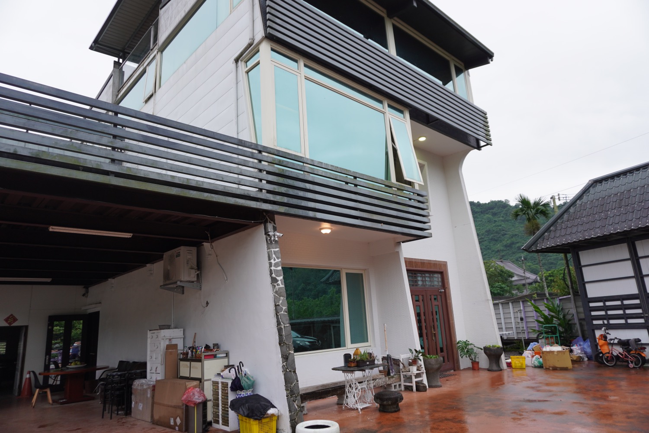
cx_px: 324
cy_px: 216
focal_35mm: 24
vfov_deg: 53.1
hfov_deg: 73.7
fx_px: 433
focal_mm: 16
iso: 160
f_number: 4
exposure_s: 1/60
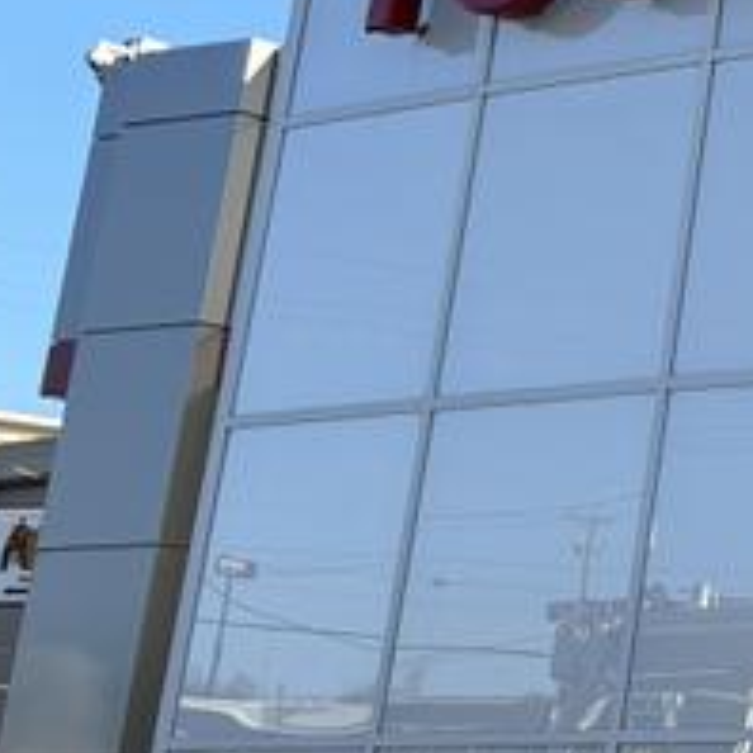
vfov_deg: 14.4
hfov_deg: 12.0
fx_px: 2929
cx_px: 1772
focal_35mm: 119
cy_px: -15
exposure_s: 1/1263
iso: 50
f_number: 1.6
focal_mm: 5.96
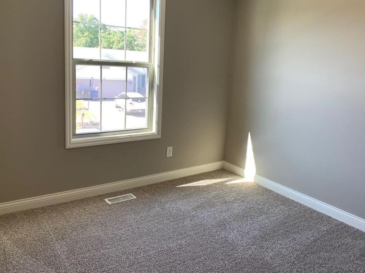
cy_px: 118
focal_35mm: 31
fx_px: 327
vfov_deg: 45.3
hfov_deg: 58.2
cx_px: 204
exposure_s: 1/121
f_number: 1.8
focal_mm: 4.25
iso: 80
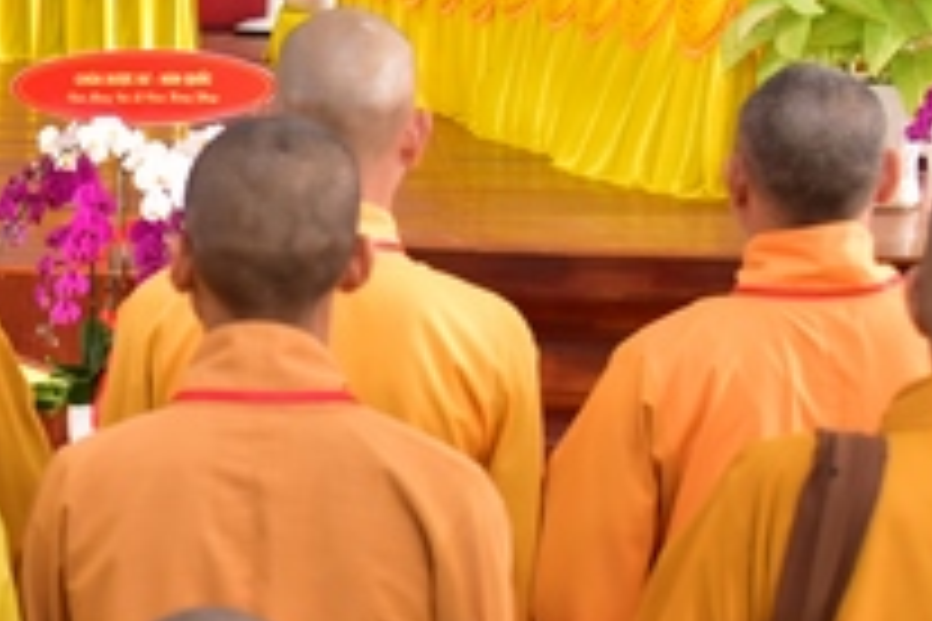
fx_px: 2770
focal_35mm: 107
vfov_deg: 12.8
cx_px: -347
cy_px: 252
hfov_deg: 17.6
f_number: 4
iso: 800
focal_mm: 34
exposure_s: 1/40
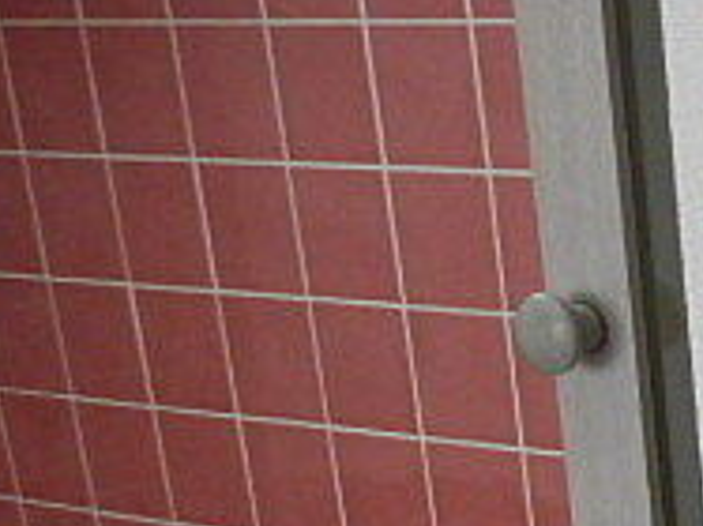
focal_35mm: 82
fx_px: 1664
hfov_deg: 19.3
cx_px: 1188
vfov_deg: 17.1
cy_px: 650
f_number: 2.8
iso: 400
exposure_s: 1/20
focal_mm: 4.3
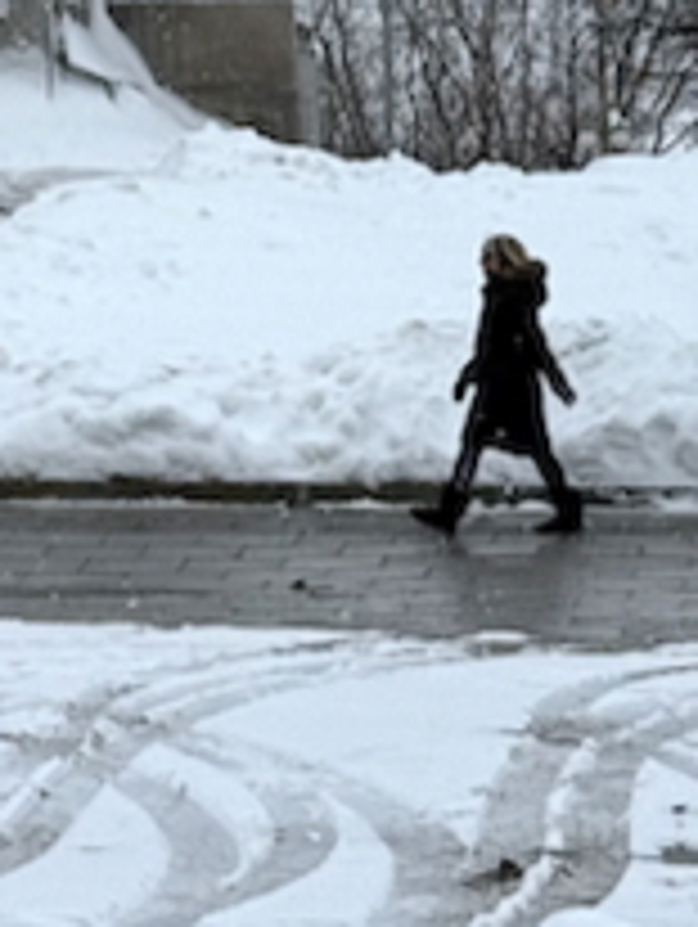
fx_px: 3998
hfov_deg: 10.0
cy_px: -184
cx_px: 176
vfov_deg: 12.9
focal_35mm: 149
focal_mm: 6.76
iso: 64
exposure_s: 1/3096
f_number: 1.78
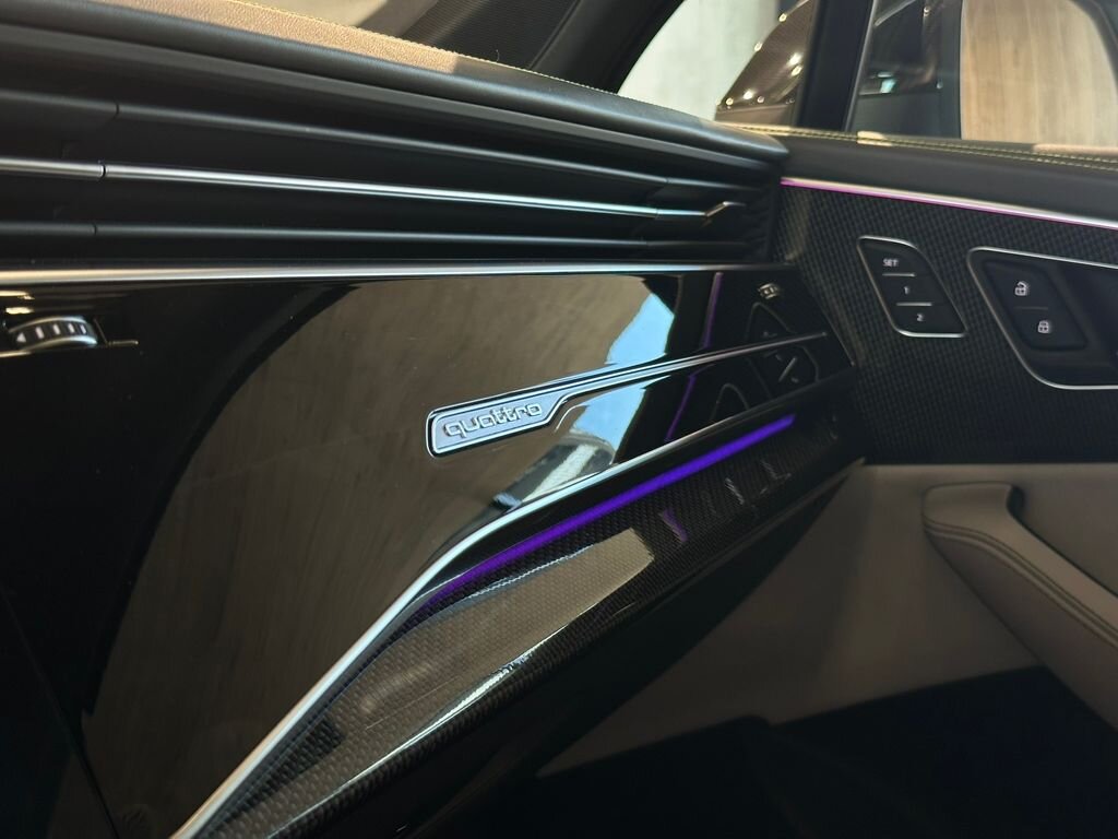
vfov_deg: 30.3
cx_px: 559
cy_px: 420
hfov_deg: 39.7
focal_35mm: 48
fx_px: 1550
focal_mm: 6.86
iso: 64
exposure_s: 1/50
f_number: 1.78
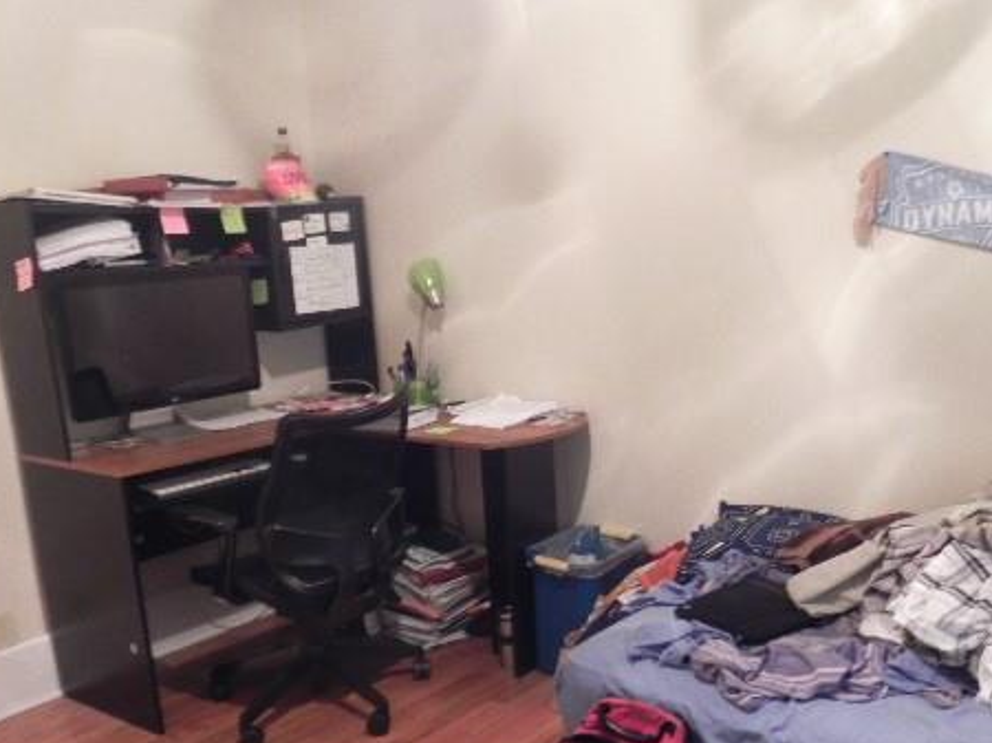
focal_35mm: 37
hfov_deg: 50.1
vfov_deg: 38.3
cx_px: 536
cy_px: 487
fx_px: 1060
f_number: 2.8
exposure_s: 1/4.2
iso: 400
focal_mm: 4.6
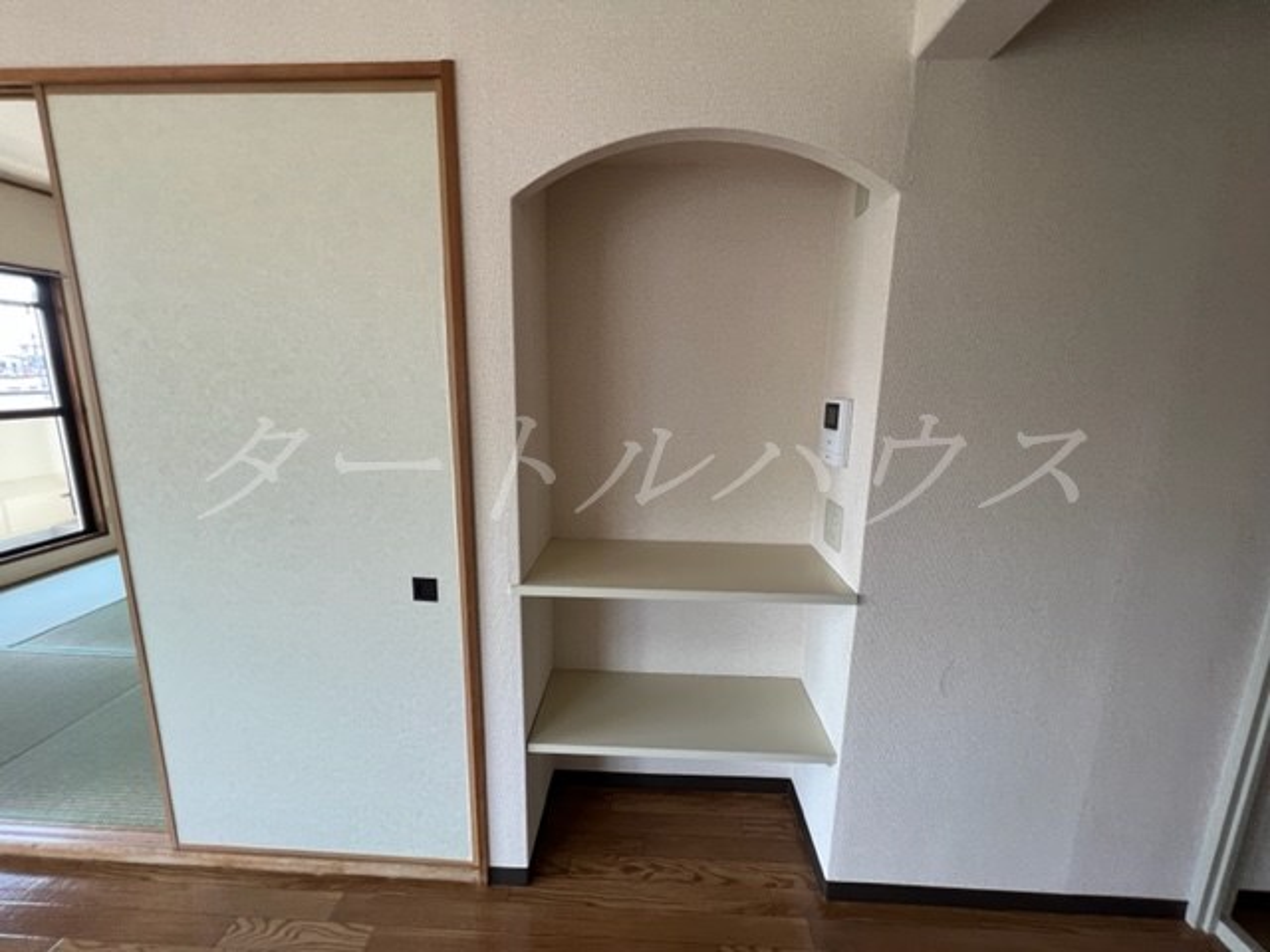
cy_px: 476
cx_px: 635
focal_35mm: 13
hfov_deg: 106.2
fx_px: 477
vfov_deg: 89.9
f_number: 1.8
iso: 100
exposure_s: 1/120
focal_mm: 1.57
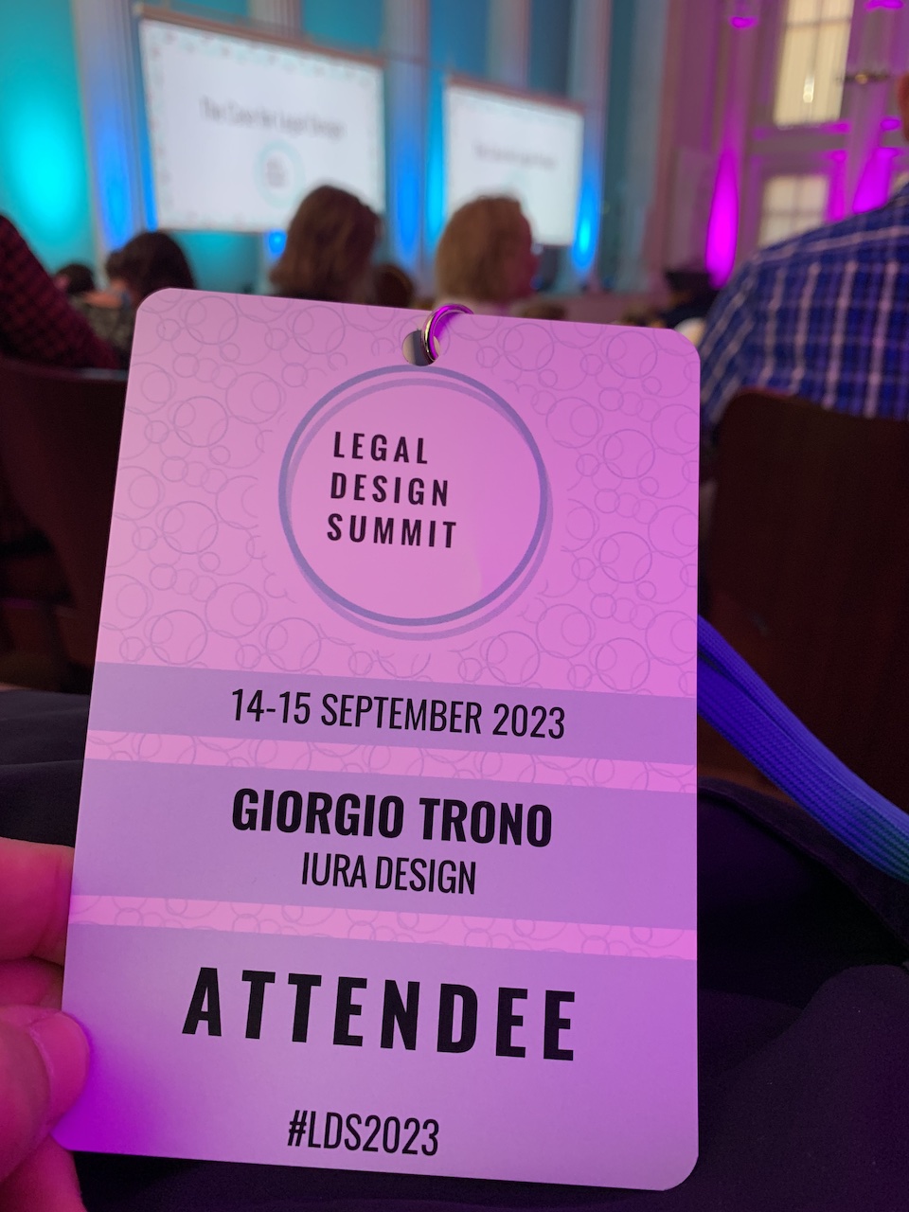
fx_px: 910
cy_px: 606
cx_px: 454
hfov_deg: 53.1
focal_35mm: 26
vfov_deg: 67.3
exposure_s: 1/60
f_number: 1.8
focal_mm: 4.25
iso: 100
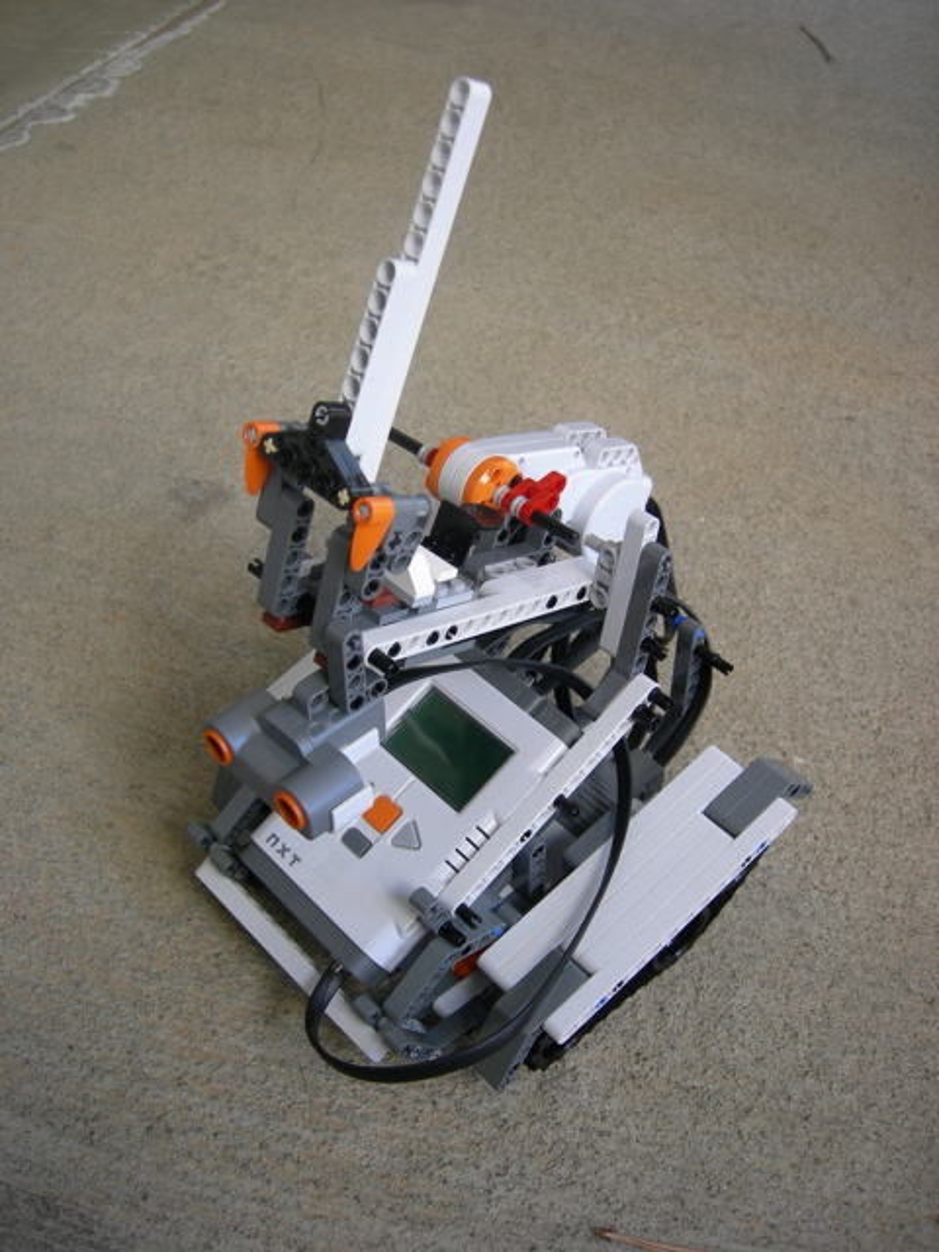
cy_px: 626
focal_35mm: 36
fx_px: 1302
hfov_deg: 39.7
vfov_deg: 51.4
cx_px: 470
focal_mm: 7.5
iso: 64
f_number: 2.7
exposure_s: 1/25.7
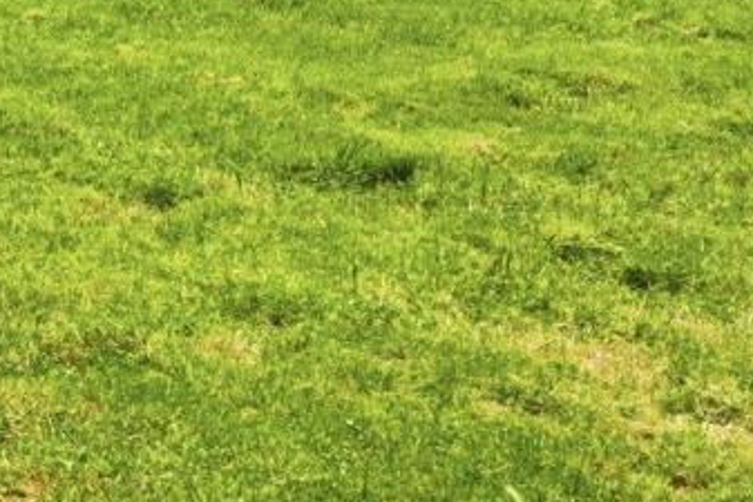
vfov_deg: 7.6
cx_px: 252
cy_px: -472
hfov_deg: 11.9
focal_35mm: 173
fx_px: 3620
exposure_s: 1/250
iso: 100
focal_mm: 38.9
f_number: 8
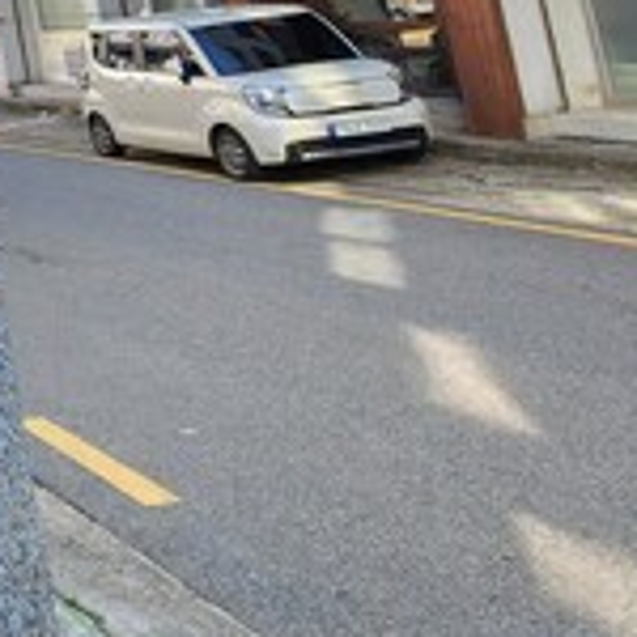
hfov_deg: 19.8
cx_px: -620
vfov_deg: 33.0
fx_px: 958
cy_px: -34
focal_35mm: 46
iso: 50
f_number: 2.2
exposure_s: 1/245
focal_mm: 2.2
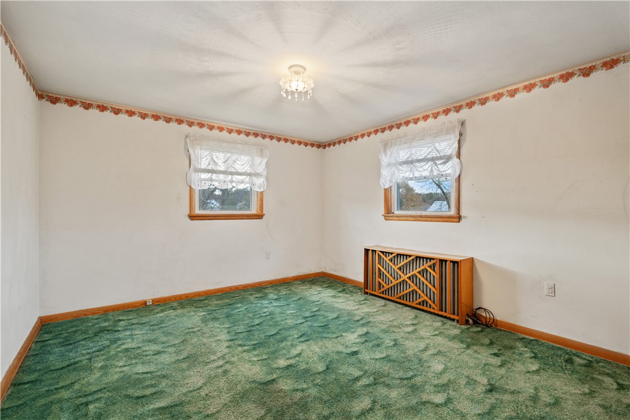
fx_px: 280
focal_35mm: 16
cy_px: 210
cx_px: 315
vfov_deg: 73.7
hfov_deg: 96.7
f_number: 2.8
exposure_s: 1/30
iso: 1000
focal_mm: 16
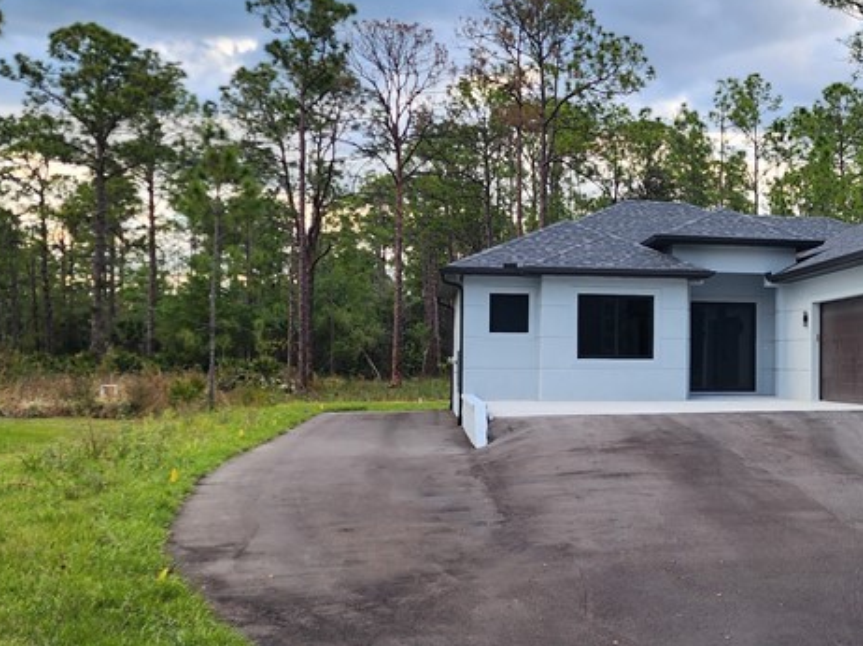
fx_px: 1271
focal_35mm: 51
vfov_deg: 28.5
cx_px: 783
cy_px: 334
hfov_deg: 35.2
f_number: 1.8
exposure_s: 1/180
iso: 20
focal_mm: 6.4
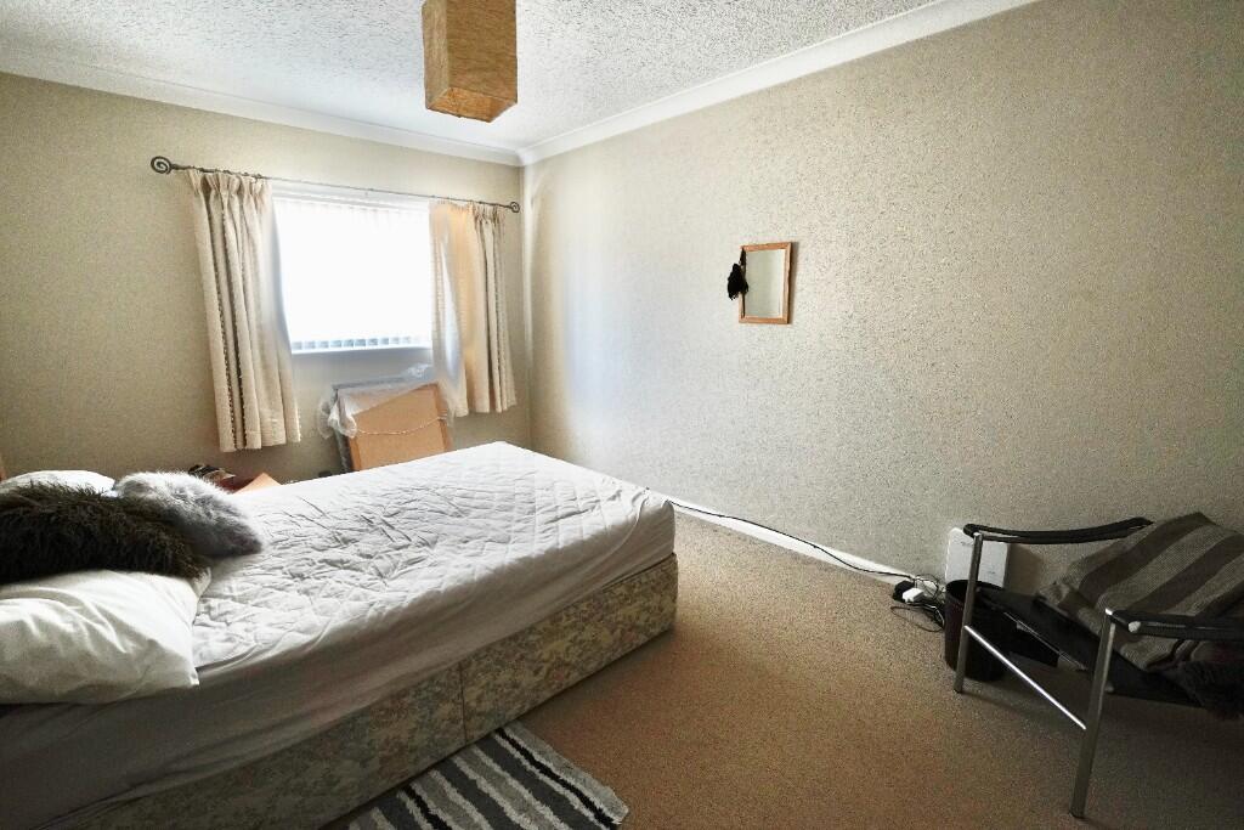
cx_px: 622
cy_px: 415
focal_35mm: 16
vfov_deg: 72.1
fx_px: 570
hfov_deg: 95.0
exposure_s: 1/160
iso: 1600
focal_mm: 11
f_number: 2.8
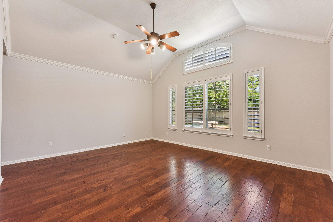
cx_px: 166
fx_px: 139
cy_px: 111
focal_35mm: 15
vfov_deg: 77.3
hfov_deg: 100.4
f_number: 8
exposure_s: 1/15
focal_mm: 15
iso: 500
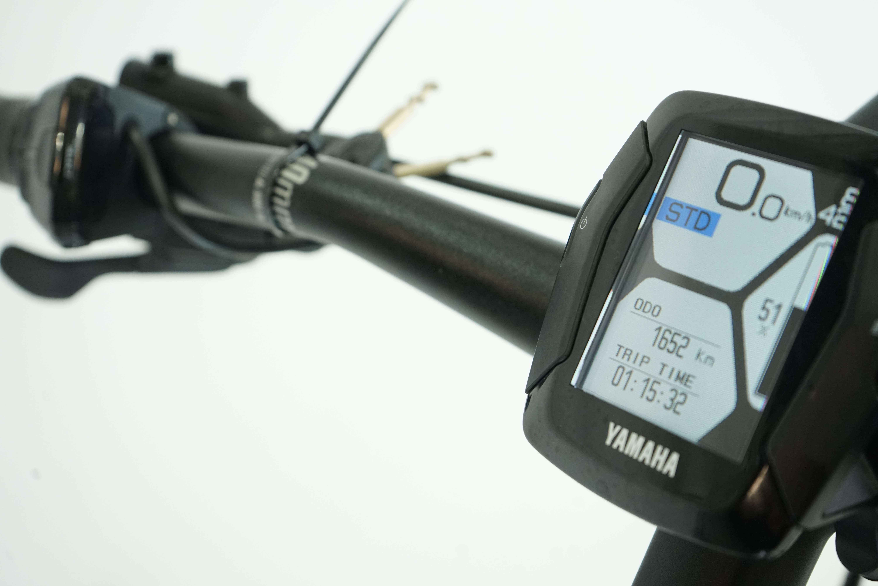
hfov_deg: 36.9
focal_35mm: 54
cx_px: 439
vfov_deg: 25.1
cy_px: 293
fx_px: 1317
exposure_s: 1/200
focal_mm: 54
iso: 2500
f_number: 5.6
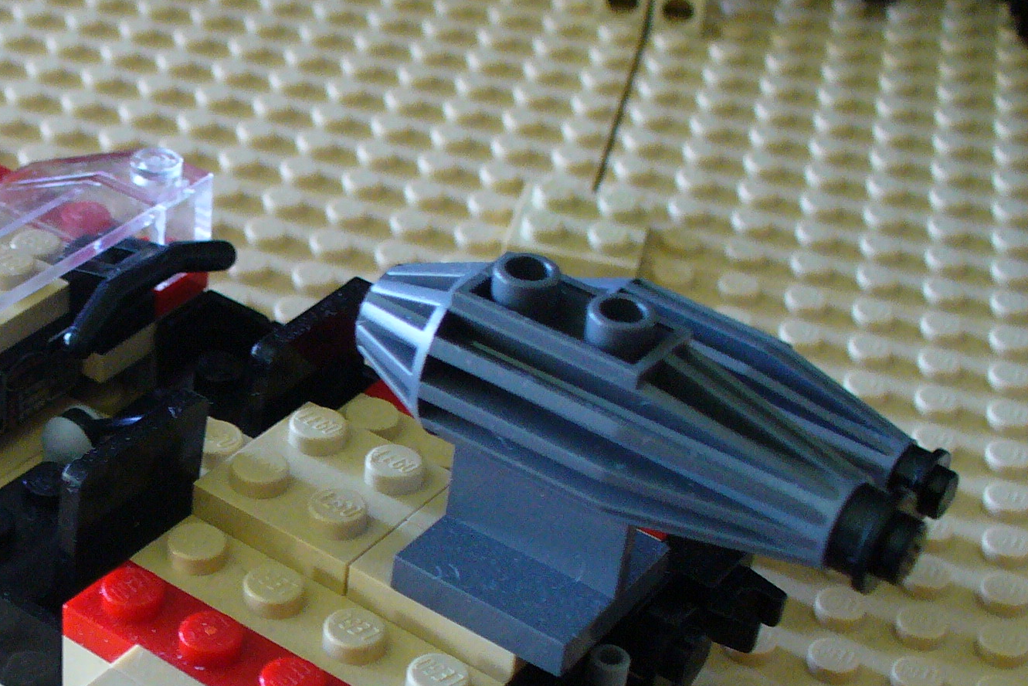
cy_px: 504
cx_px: 124
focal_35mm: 74
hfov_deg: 26.5
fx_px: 2113
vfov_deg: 18.3
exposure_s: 1/13
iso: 200
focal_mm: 6.1
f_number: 2.8
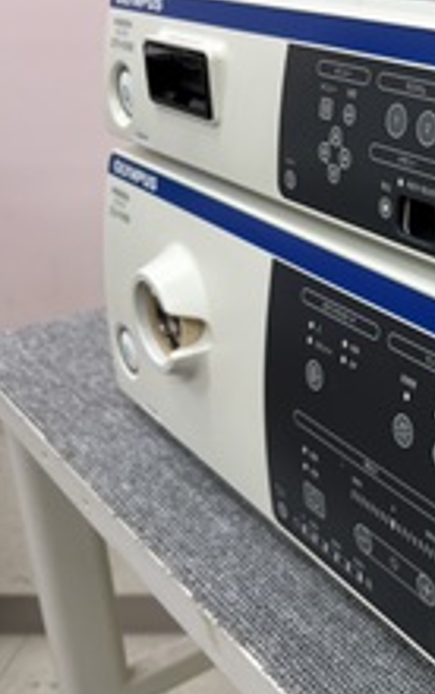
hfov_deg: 22.5
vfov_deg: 40.0
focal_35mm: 50
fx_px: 946
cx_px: 602
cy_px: 265
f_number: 1.6
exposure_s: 1/120
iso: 50
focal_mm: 5.96
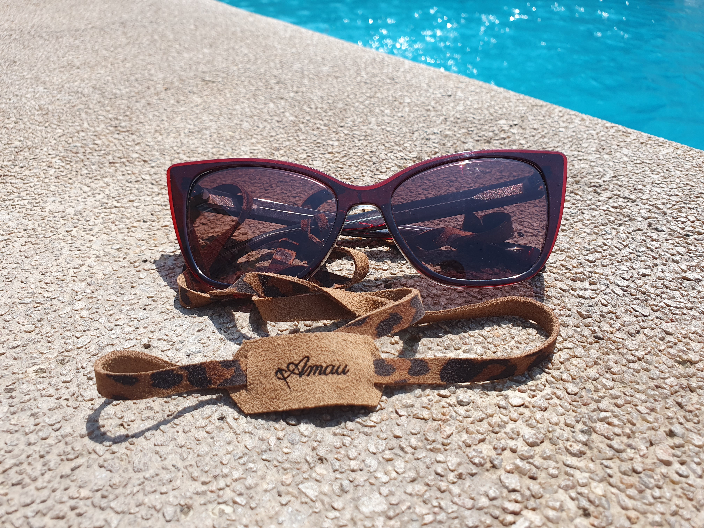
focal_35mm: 26
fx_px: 529
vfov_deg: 53.1
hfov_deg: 67.3
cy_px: 264
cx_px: 352
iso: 50
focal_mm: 4.32
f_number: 2.4
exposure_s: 1/1328
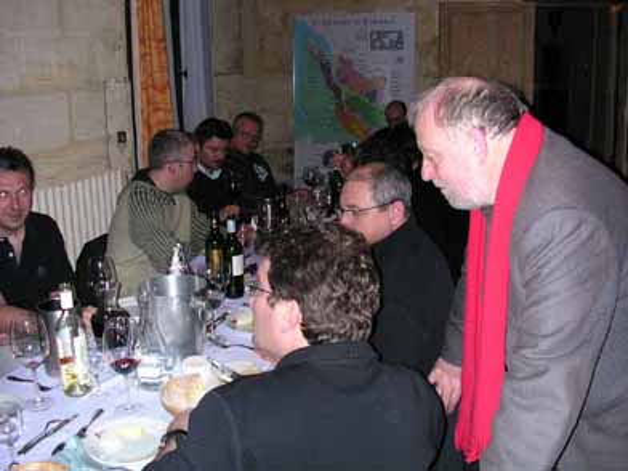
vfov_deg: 38.7
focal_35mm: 37
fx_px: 671
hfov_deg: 50.1
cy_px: 236
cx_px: 314
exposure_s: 1/60
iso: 230
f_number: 2.7
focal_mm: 5.6
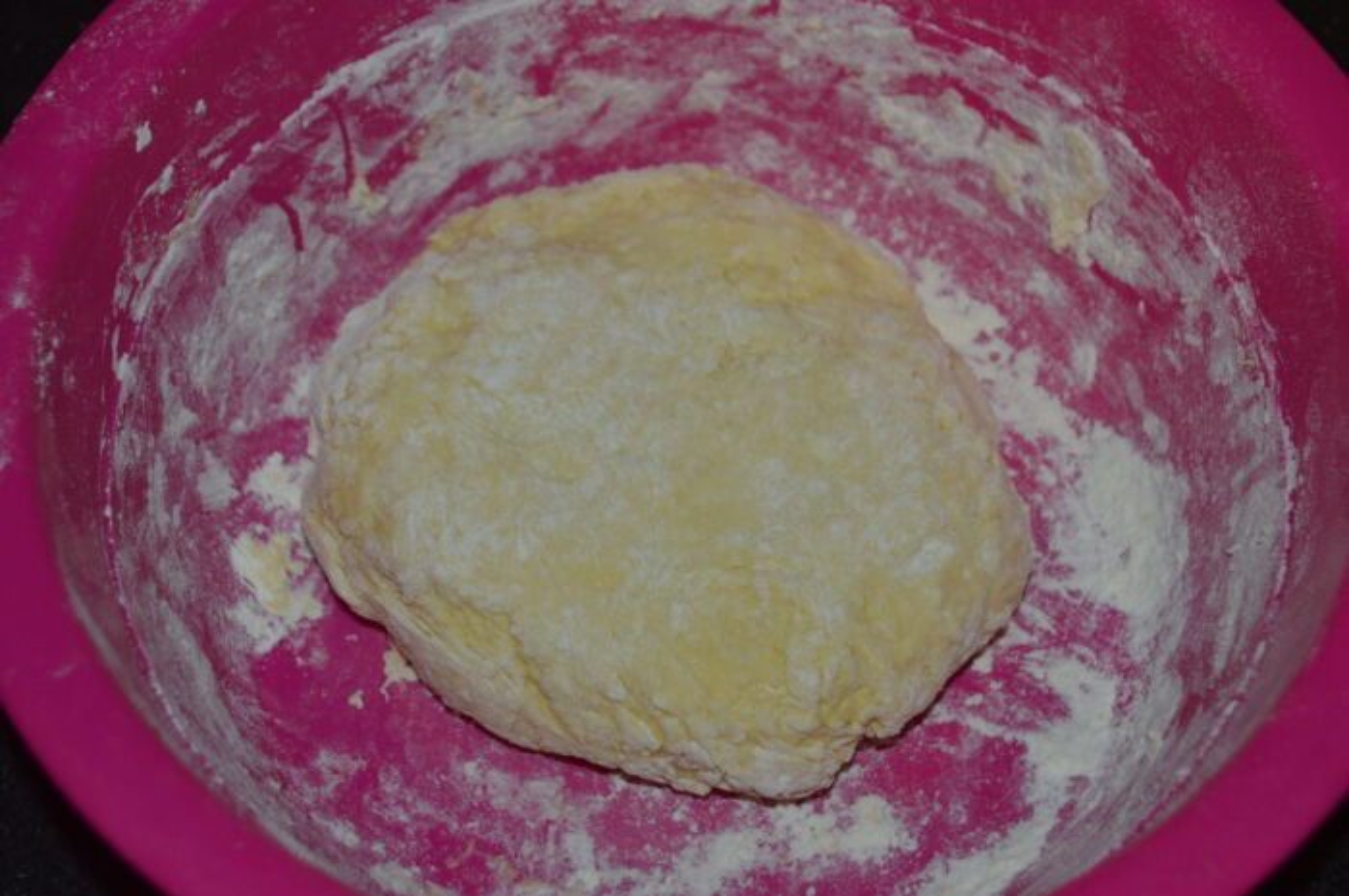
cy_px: 448
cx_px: 674
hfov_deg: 35.1
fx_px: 2133
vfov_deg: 23.7
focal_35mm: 57
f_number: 5
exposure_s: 1/60
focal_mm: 38
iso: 400
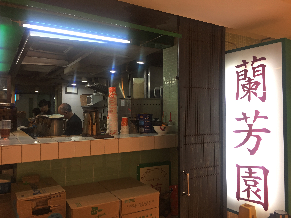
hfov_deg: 61.7
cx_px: 146
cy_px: 109
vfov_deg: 48.2
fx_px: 244
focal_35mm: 29
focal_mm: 4.15
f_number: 2.2
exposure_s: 1/33
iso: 40
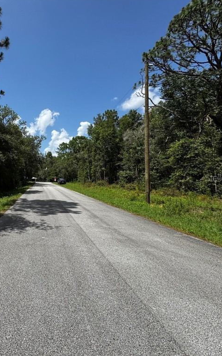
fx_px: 194
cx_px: 10
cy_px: 178
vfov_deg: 85.1
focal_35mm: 20
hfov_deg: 50.5
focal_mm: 2.22
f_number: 2.2
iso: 50
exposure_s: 1/2985
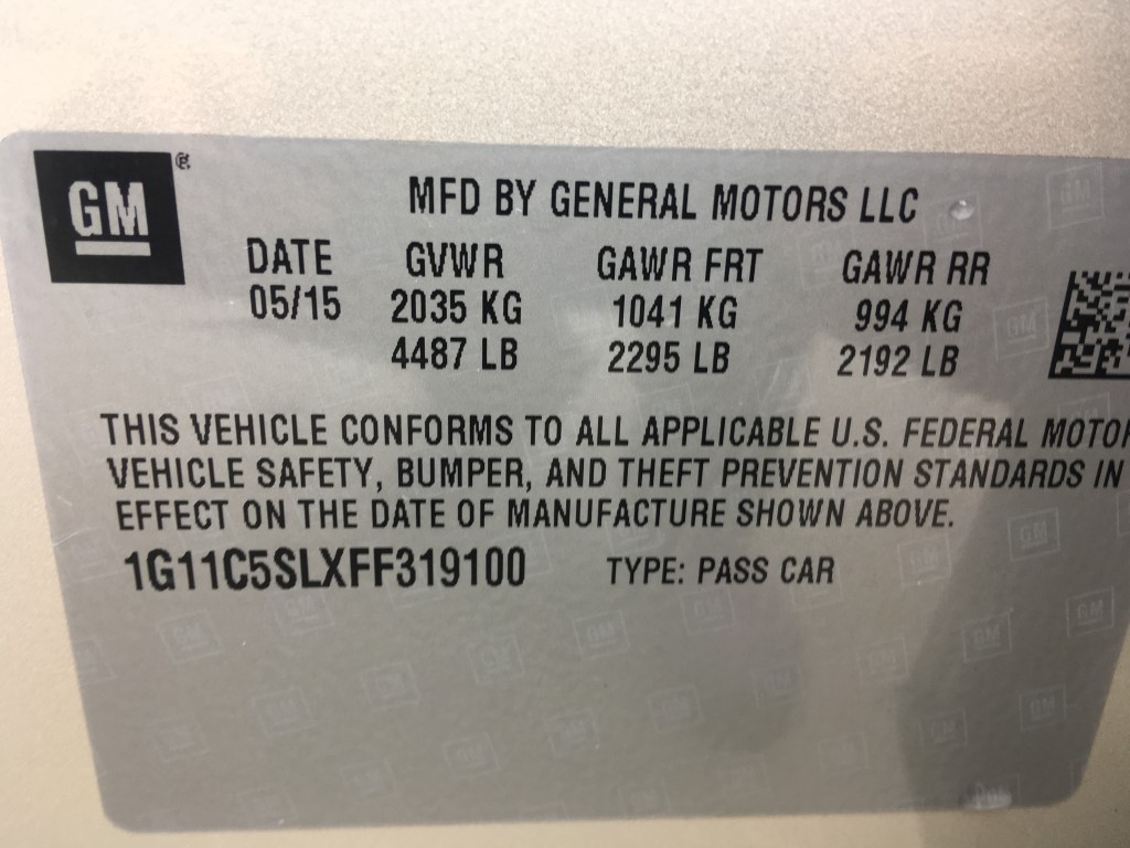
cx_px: 565
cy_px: 424
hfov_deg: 61.7
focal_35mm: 29
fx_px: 947
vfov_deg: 48.2
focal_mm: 4.15
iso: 25
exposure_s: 1/60
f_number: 2.2
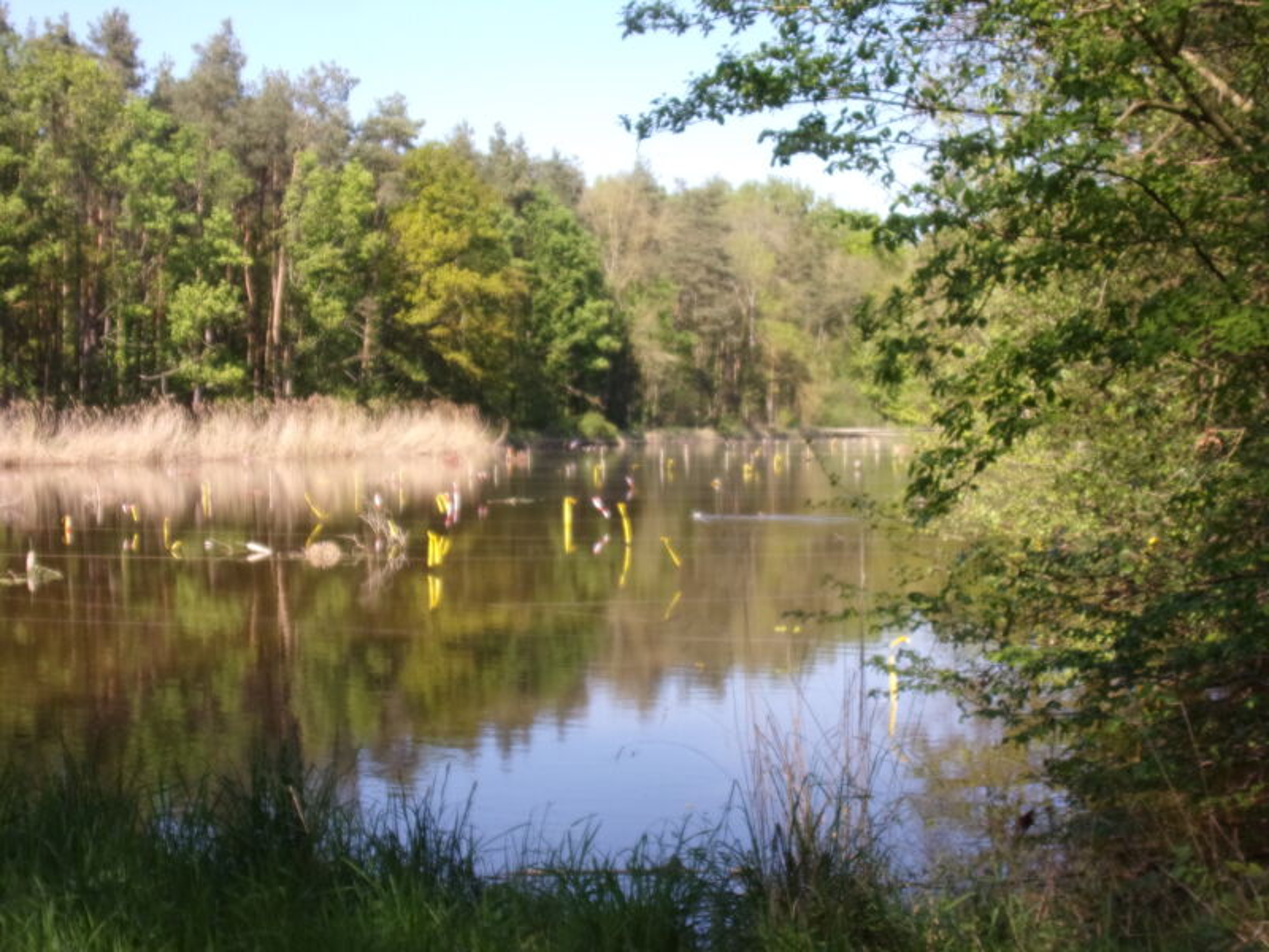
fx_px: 1686
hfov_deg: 41.2
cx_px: 634
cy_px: 476
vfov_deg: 31.5
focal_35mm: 46
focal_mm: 8.3
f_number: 4.1
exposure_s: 1/280
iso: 80
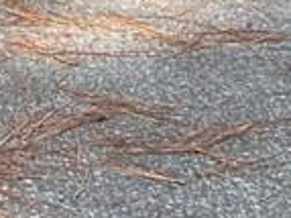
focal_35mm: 186
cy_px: -446
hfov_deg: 9.5
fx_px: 1562
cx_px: -399
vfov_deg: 7.1
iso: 50
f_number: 1.5
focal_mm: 5.7
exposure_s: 1/320
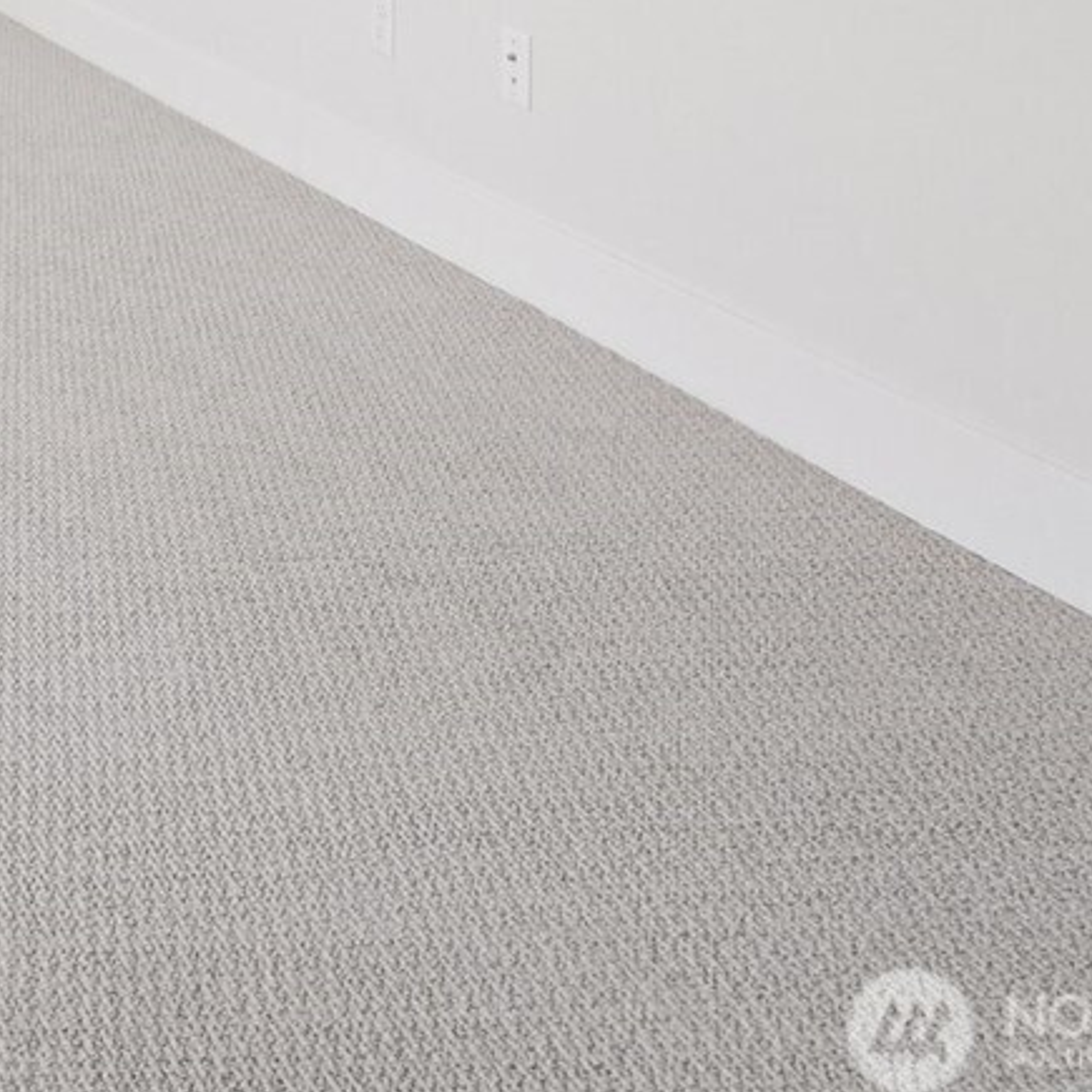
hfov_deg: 23.4
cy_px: -292
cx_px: -672
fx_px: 1892
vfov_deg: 27.4
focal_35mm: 53
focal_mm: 16
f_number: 8
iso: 1600
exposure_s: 1/160
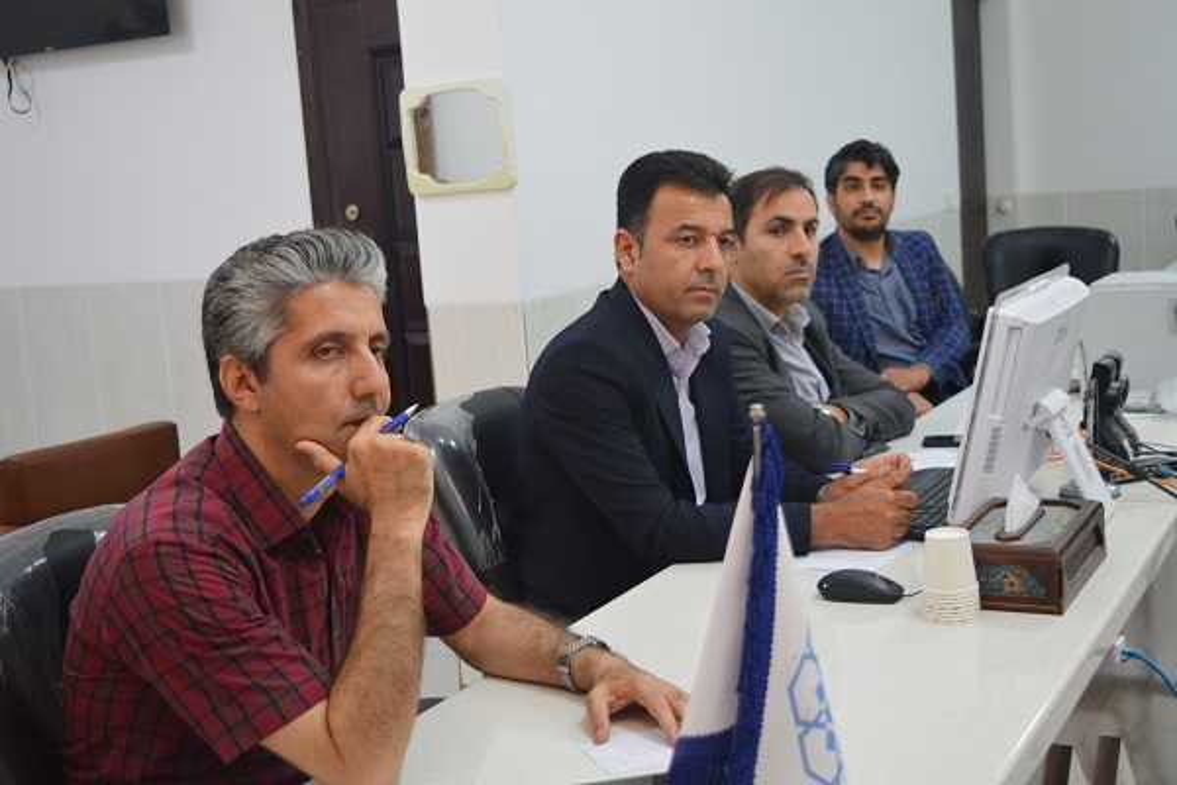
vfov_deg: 28.1
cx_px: 588
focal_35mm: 48
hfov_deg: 41.1
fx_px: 1569
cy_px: 392
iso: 720
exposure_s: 1/60
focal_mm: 32
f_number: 4.5
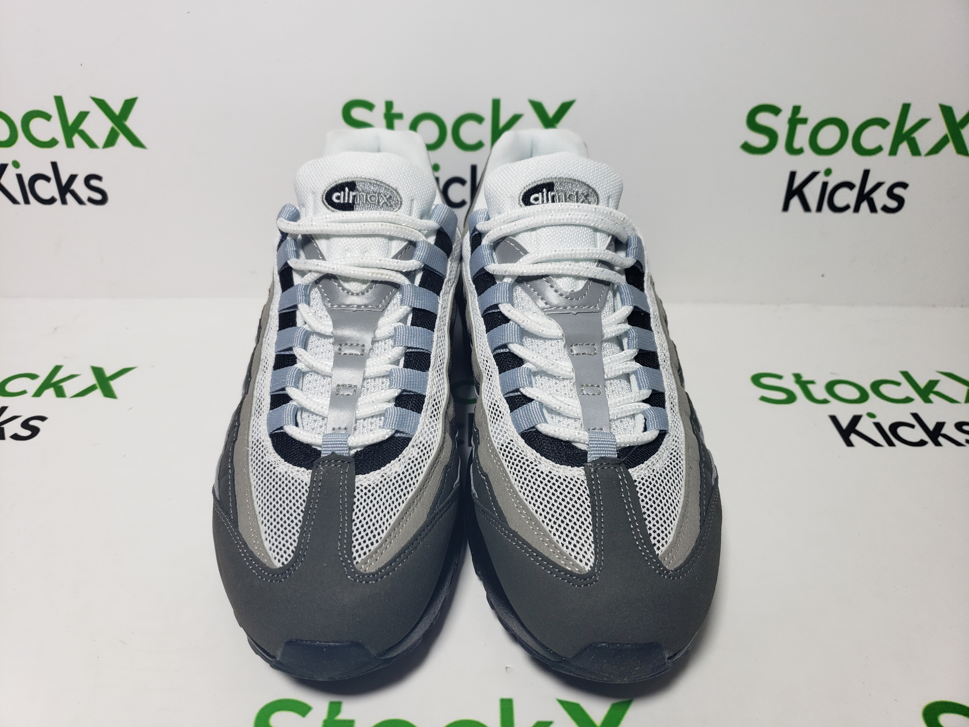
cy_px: 364
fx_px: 728
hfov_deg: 67.3
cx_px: 484
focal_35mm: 26
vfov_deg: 53.1
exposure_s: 1/457
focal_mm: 4.3
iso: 50
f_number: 1.5
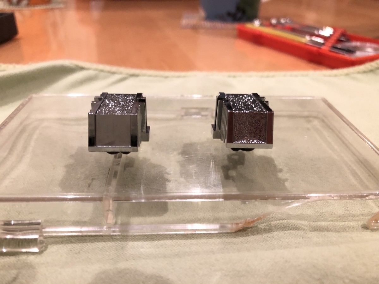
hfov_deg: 63.4
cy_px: 142
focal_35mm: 28
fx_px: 307
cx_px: 190
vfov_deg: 49.7
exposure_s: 1/9
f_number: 1.8
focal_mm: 3.99
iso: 100
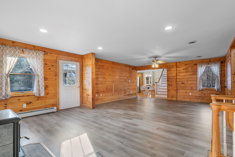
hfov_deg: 93.3
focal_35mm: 17
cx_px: 119
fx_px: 111
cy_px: 82
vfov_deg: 70.4
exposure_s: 1/8
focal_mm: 16
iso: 400
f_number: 6.3
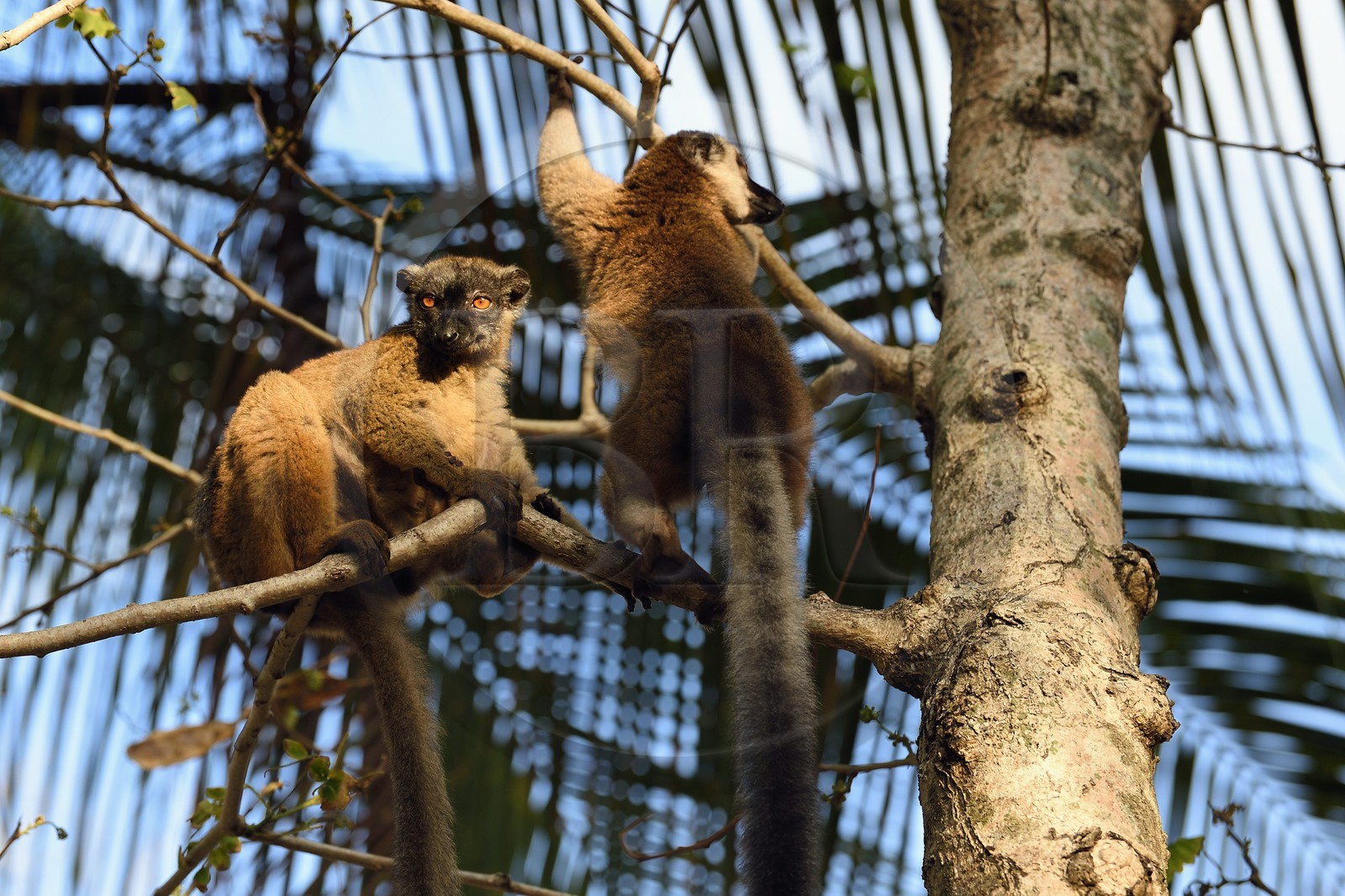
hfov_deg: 18.3
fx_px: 4183
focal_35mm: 112
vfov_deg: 12.2
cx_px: 672
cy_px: 448
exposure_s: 1/400
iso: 400
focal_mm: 112
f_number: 5
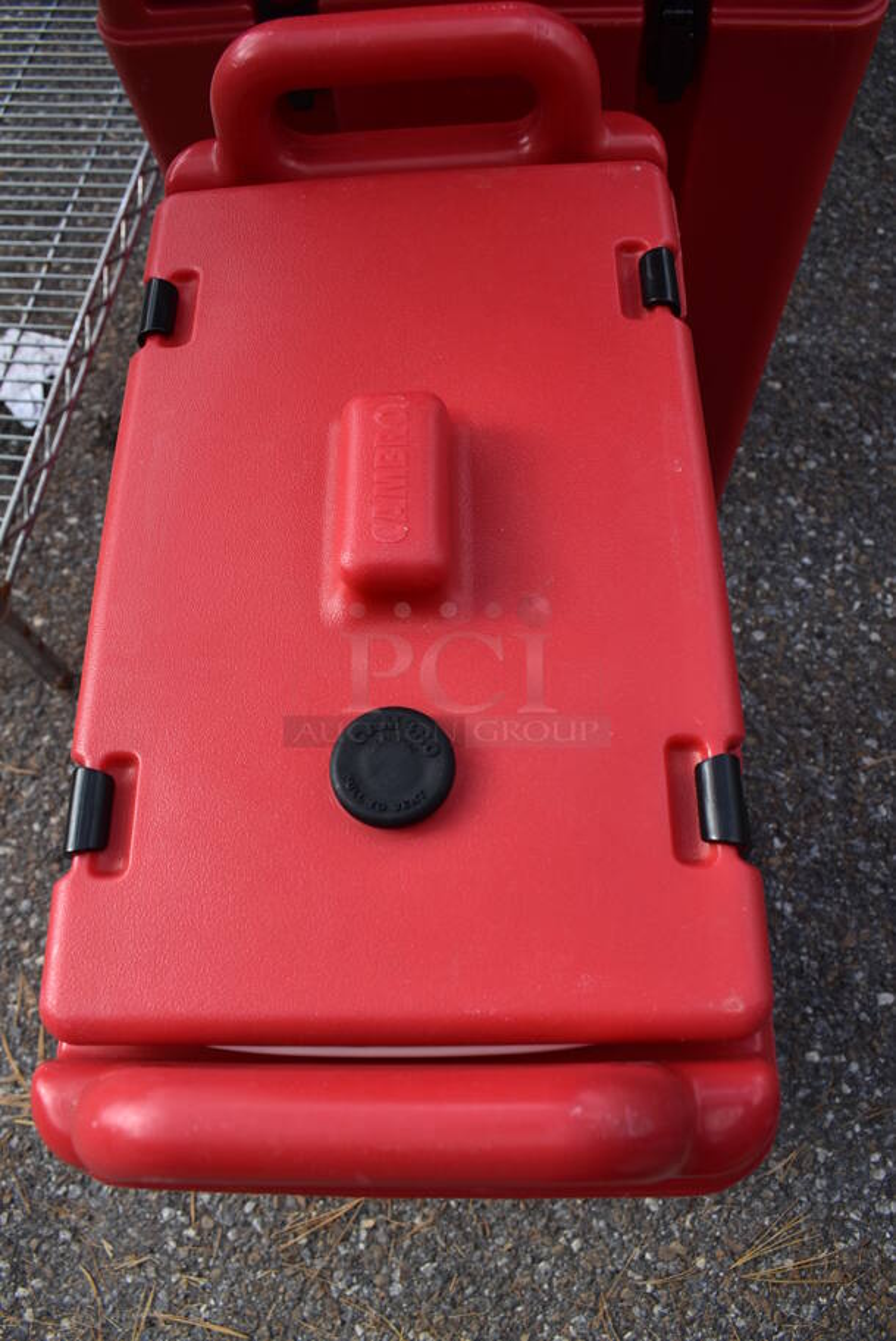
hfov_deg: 48.0
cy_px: 670
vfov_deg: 67.3
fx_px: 1006
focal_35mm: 27
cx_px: 448
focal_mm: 18
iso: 200
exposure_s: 1/320
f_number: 7.1
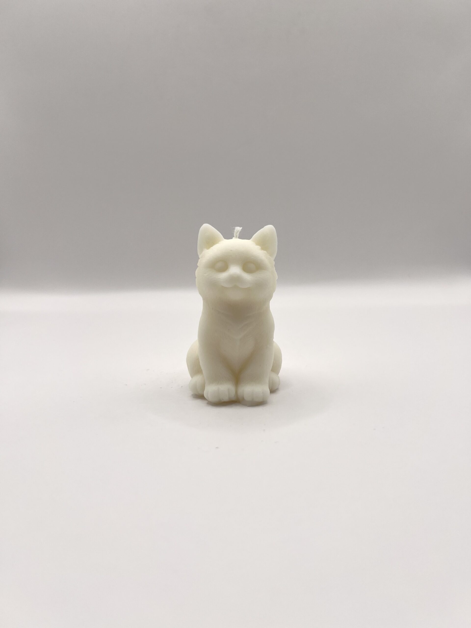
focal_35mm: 26
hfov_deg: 53.1
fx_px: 472
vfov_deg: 67.3
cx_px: 236
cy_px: 314
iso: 40
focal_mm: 5.7
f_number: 1.5
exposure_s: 1/200
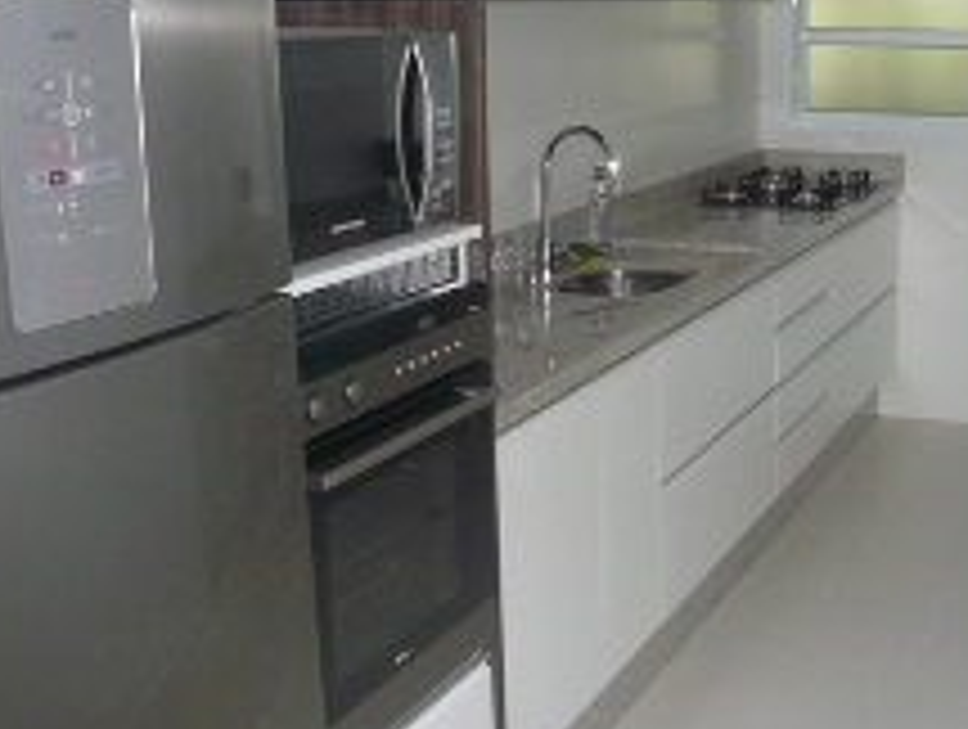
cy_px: 302
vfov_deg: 28.1
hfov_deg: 36.1
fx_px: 1457
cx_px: 707
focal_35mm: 52
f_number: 2.8
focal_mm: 4.6
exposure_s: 1/30
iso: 200
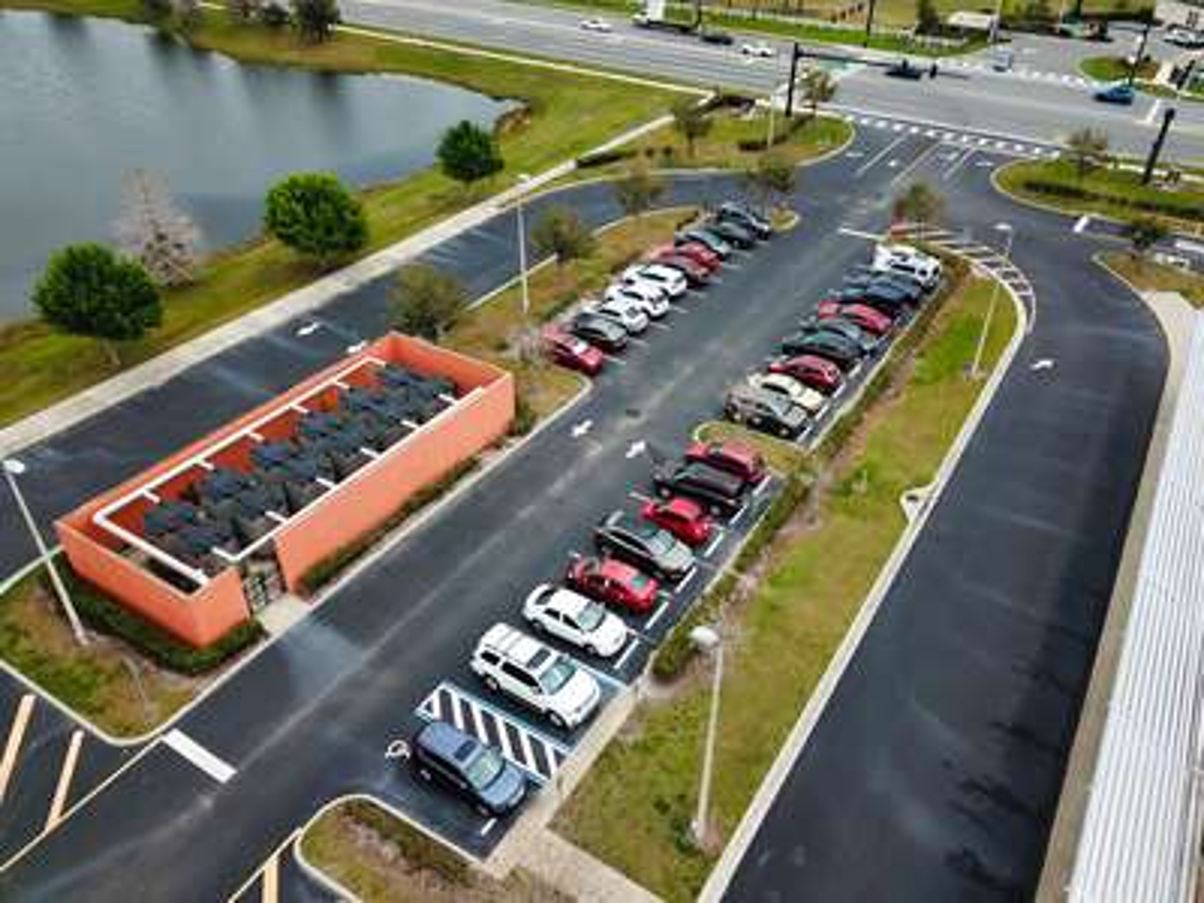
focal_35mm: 26
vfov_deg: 53.1
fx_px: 904
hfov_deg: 67.3
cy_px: 452
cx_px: 602
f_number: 2.2
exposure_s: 1/654
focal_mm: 4.73
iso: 100
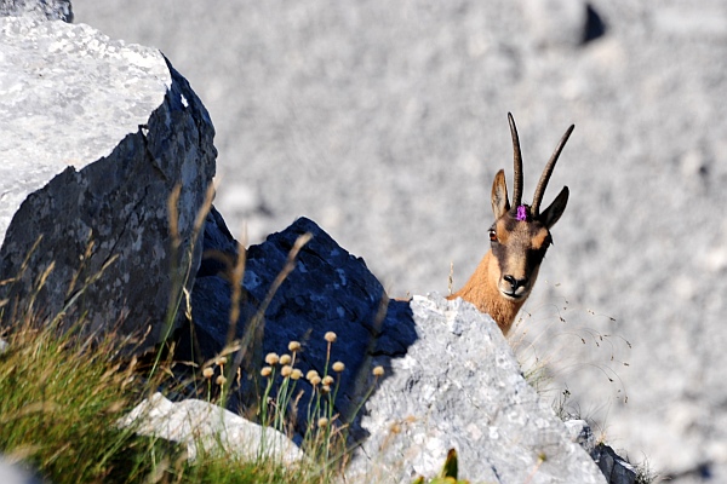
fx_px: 6058
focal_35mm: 300
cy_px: 242
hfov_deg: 6.9
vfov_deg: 4.6
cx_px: 364
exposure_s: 1/500
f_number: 11
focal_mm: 300
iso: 200
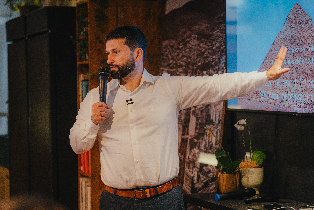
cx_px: 157
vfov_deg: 16.9
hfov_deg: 25.0
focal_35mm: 81
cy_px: 105
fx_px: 707
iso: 2500
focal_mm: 81
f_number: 2.8
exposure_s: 1/200
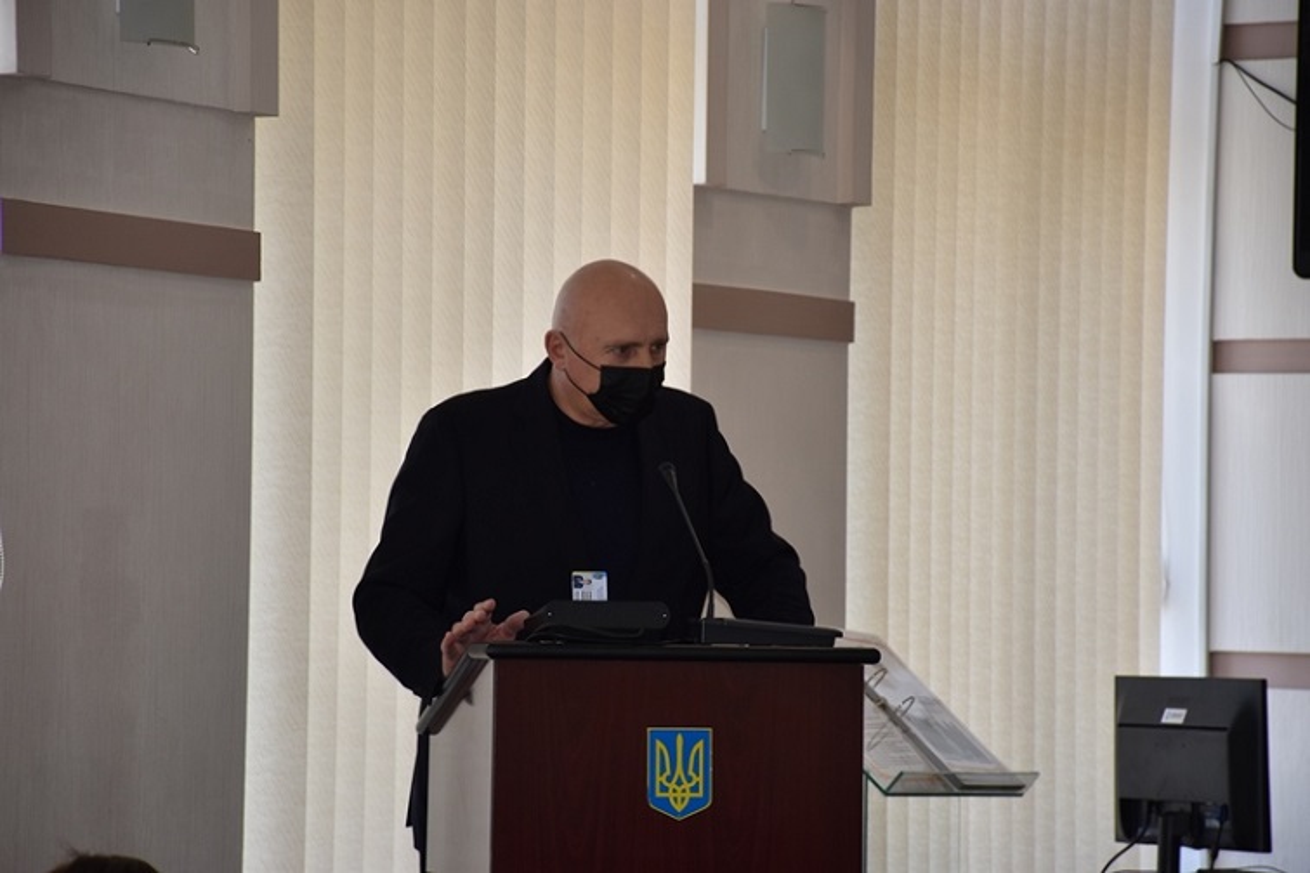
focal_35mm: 174
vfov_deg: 7.9
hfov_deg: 11.8
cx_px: 655
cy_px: 436
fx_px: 6330
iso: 400
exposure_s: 1/125
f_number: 5.6
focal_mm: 116
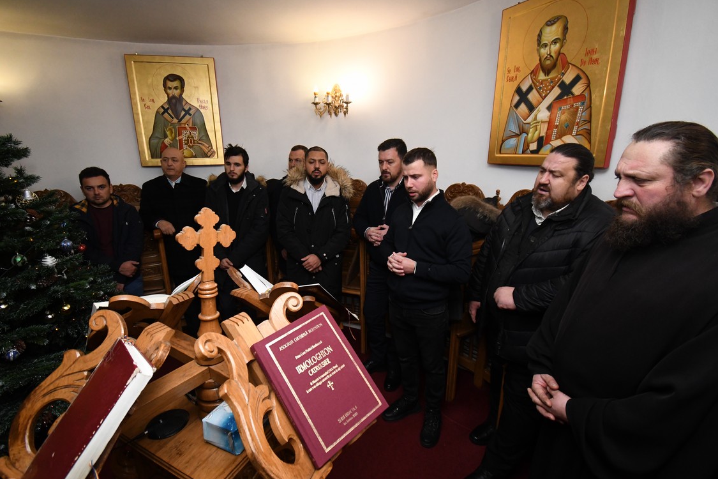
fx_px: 319
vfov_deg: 73.7
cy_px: 241
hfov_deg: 96.7
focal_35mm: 16
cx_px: 341
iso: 2500
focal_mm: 10
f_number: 4.5
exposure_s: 1/200
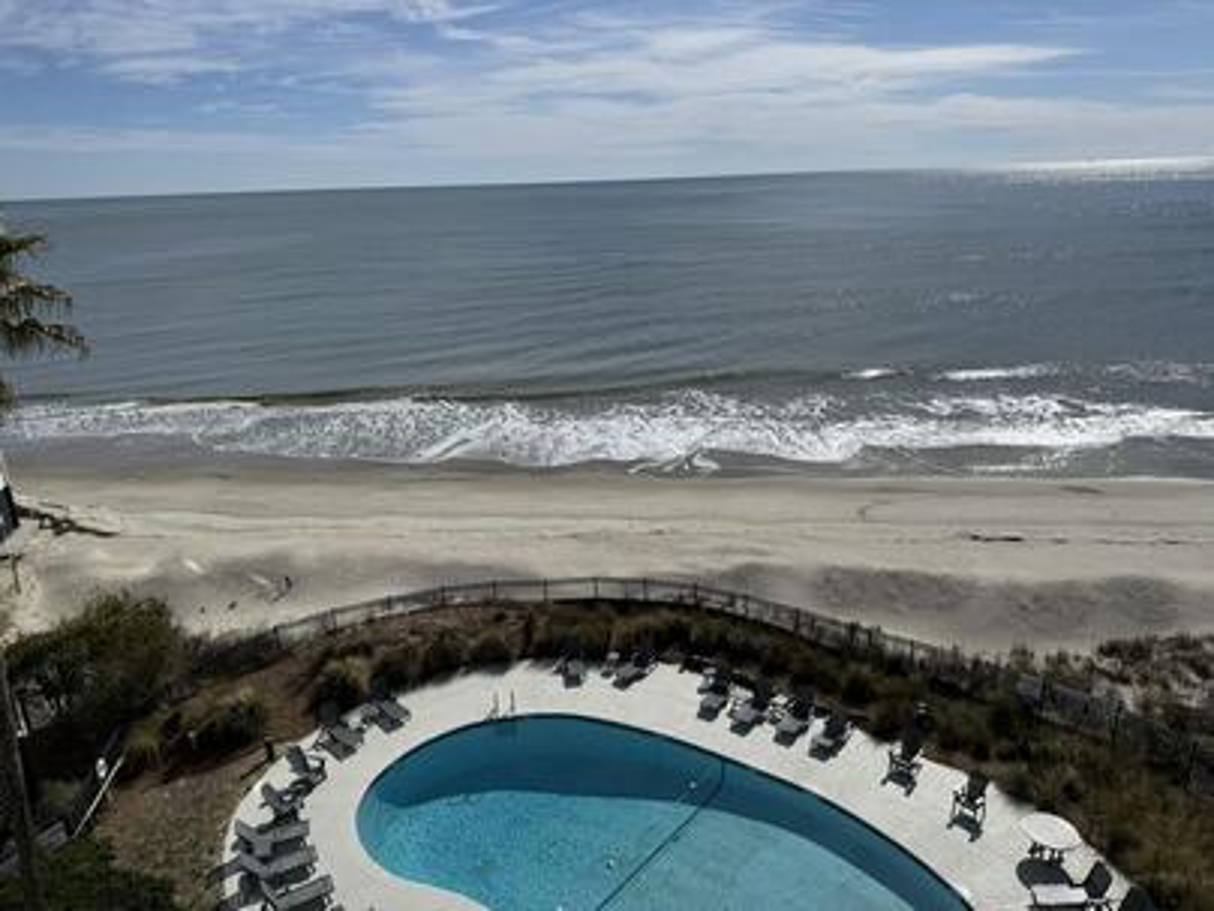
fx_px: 842
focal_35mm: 24
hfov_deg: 71.6
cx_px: 607
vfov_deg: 56.8
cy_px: 456
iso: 80
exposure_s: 1/14286
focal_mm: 6.76
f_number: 1.78
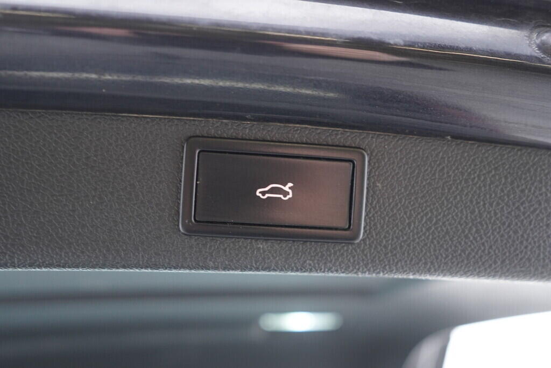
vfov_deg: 36.9
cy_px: 184
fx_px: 551
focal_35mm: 36
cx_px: 276
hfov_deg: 53.1
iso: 500
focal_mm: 24
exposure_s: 1/40
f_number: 2.8
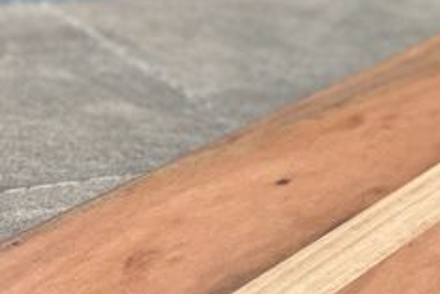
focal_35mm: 138
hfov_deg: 14.7
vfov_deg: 10.0
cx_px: 367
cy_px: 159
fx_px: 1688
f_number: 2.4
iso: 32
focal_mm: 6
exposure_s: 1/122
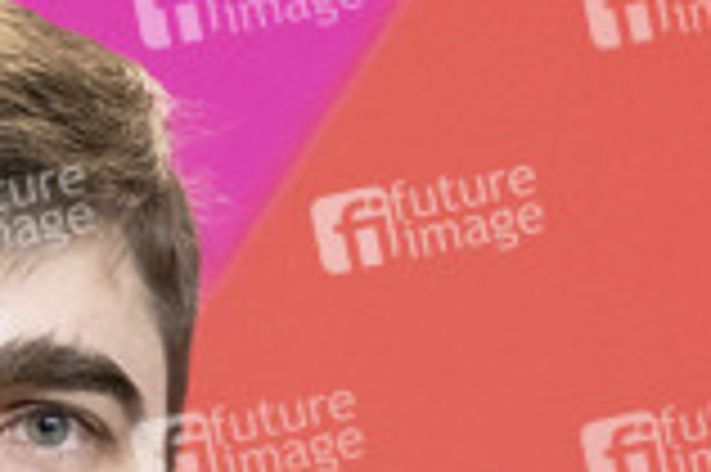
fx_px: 7083
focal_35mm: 359
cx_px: -142
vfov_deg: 3.8
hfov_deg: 5.7
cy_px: 557
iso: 2500
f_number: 2.8
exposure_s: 1/350
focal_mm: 83.8
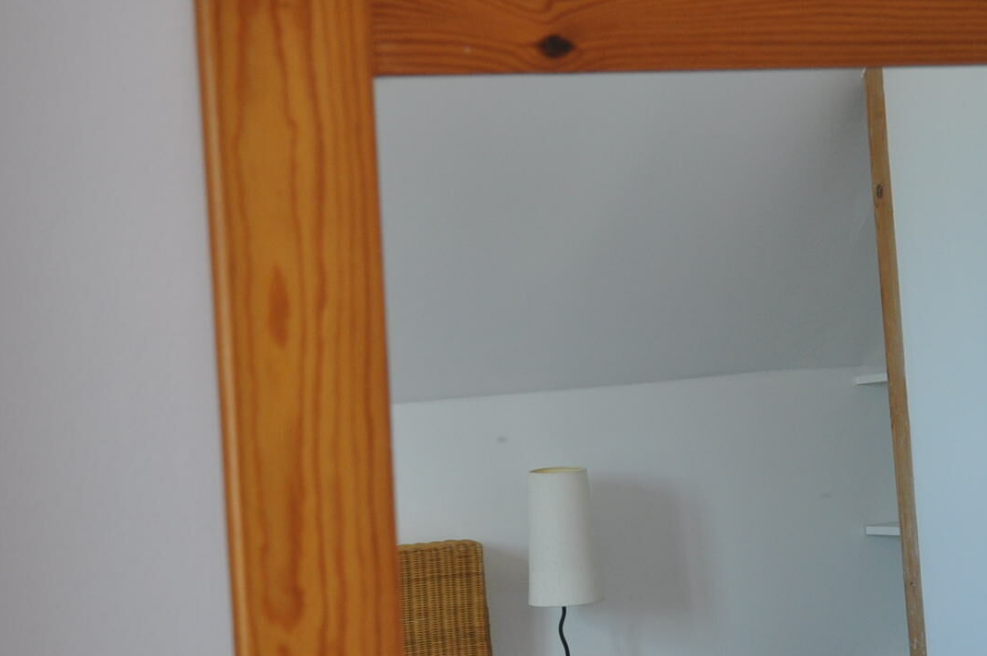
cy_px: 476
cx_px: 594
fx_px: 2300
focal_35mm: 84
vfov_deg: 16.2
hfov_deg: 24.2
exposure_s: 1/60
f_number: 4
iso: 560
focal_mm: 28
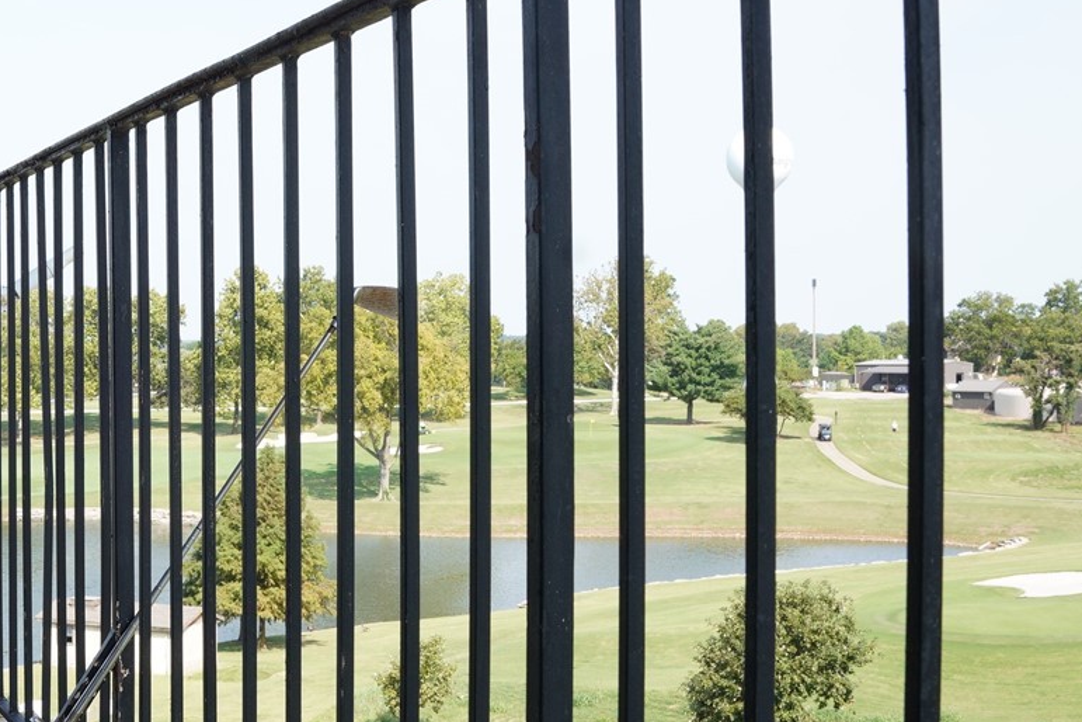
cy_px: 332
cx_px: 73
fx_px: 1991
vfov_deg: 20.5
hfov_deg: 29.0
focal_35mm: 66
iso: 125
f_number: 9
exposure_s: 1/100
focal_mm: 25.1
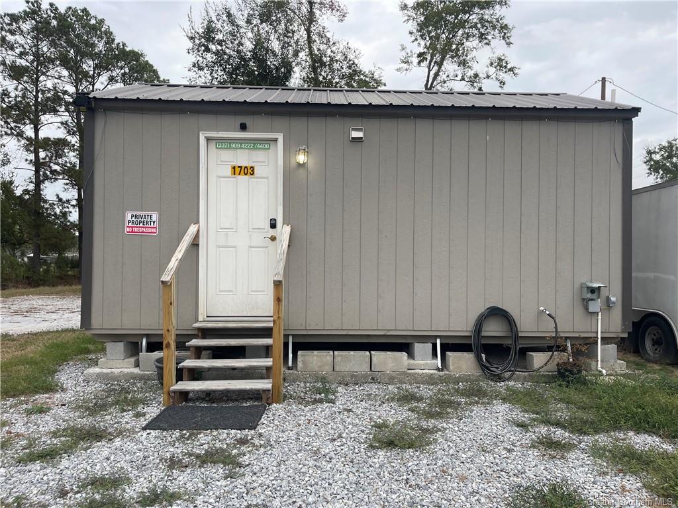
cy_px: 254
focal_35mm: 26
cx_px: 339
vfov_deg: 53.1
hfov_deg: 67.3
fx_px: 509
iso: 50
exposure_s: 1/412
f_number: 1.6
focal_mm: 5.1
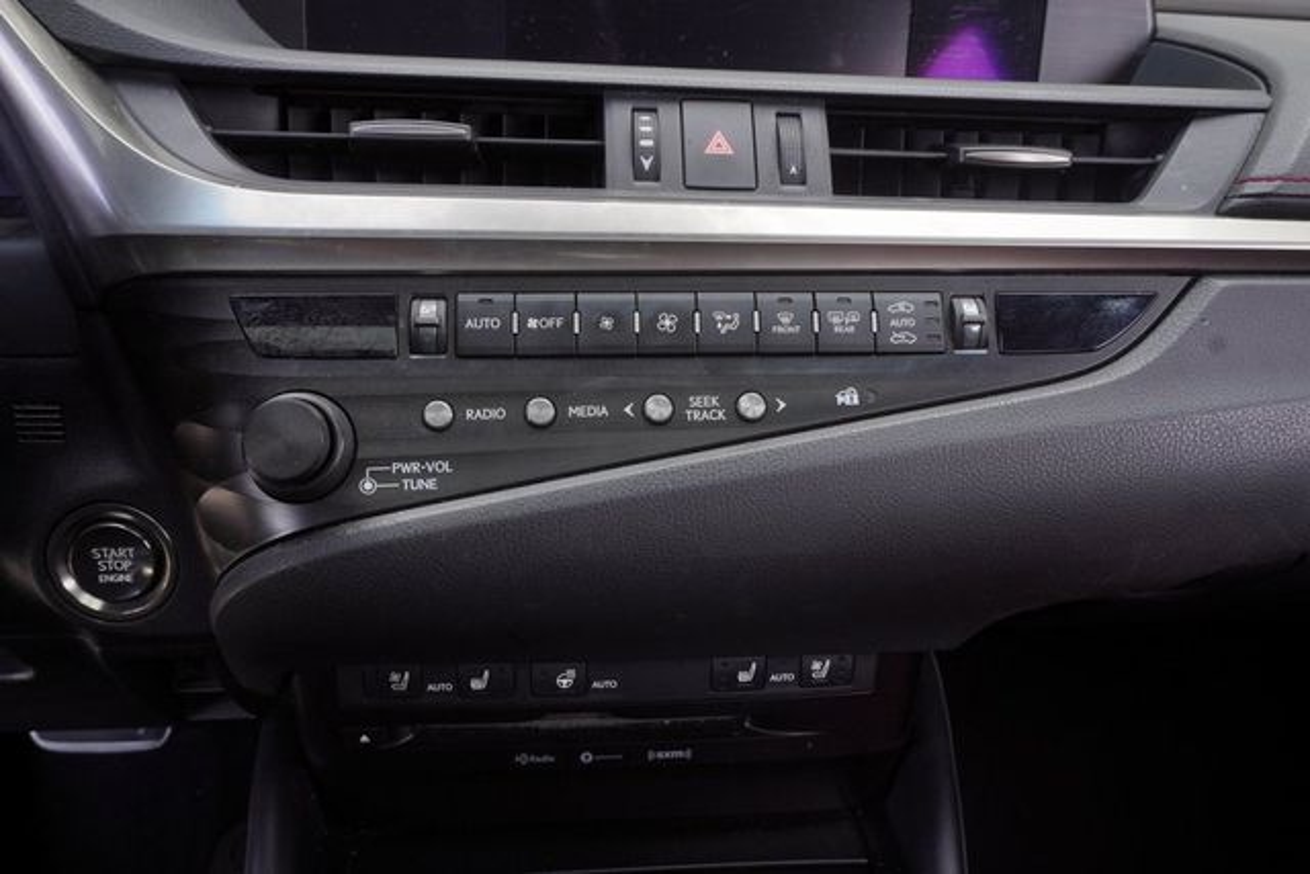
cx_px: 655
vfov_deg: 43.6
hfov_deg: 61.9
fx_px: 1092
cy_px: 437
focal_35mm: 30
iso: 160
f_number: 13
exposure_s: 1/15
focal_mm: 20
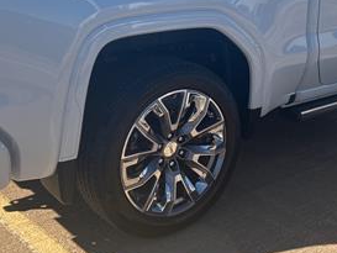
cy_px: 33
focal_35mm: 61
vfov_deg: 23.5
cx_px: 196
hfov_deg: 31.6
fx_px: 594
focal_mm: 5.7
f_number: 1.5
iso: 50
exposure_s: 1/2994
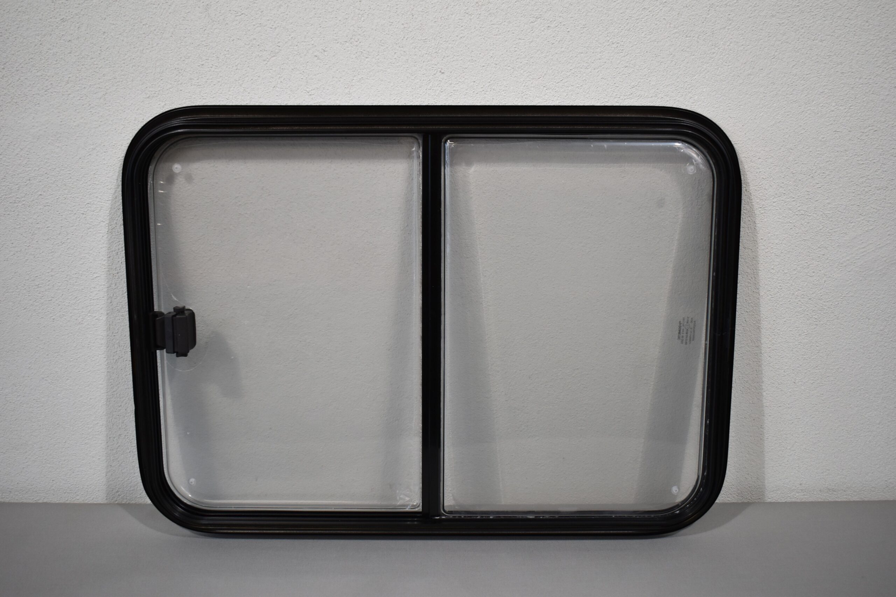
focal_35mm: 39
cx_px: 448
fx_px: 971
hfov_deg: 49.6
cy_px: 298
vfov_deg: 34.2
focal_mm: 26
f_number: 4
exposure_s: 1/250
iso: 640
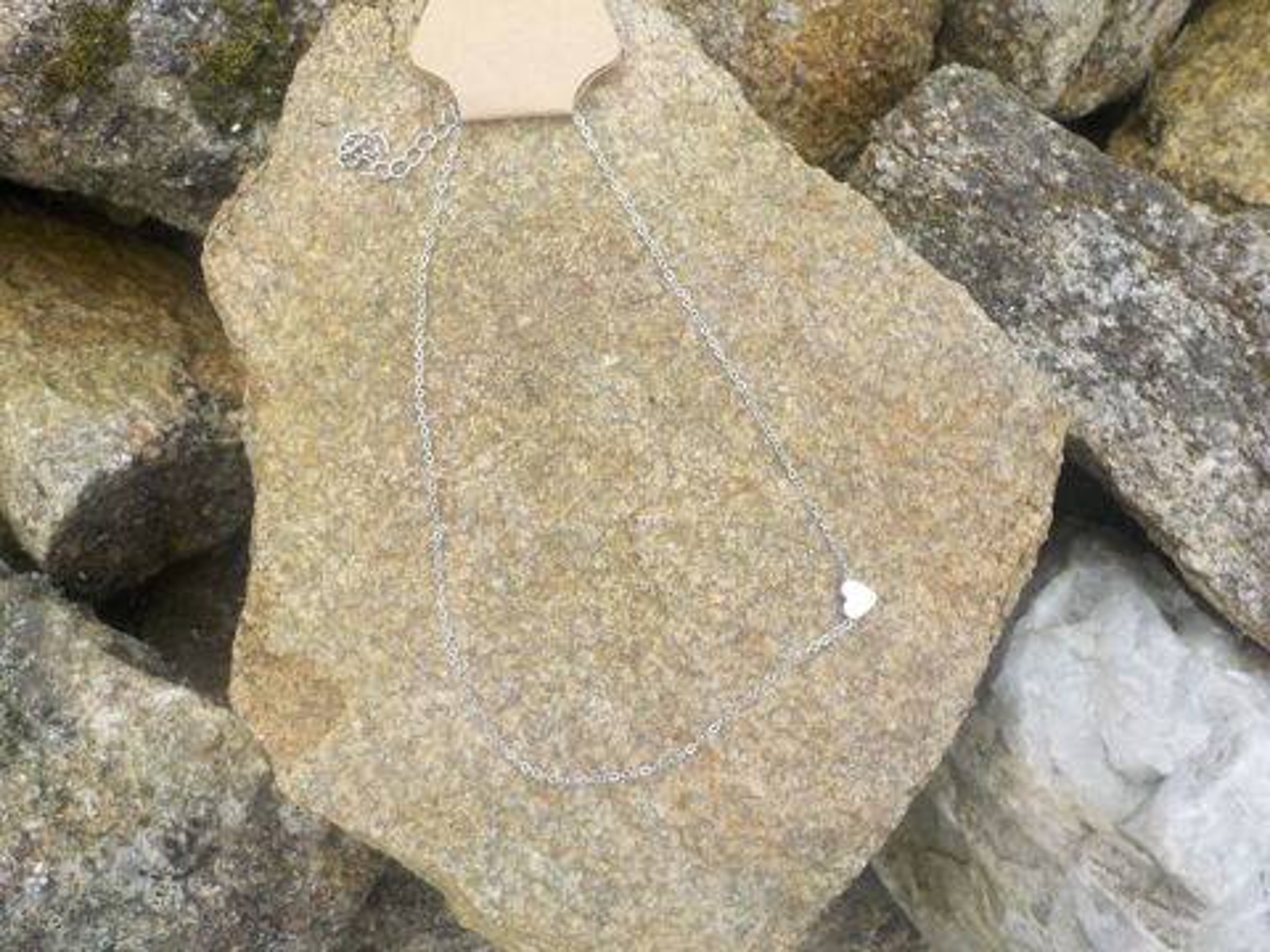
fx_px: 1101
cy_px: 476
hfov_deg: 60.0
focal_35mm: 30
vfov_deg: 46.8
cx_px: 635
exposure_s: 1/400
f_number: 3.3
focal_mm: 4.1
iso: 125
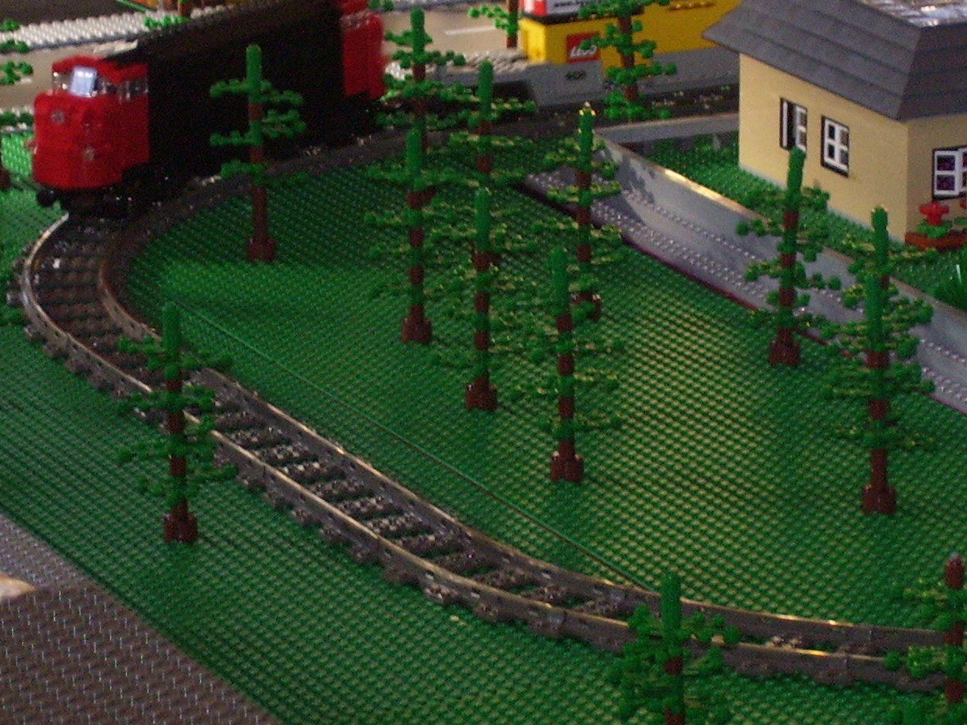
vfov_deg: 7.4
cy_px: 332
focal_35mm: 201
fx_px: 5614
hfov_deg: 9.8
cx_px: 416
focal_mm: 18
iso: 200
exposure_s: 1/90
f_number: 4.6
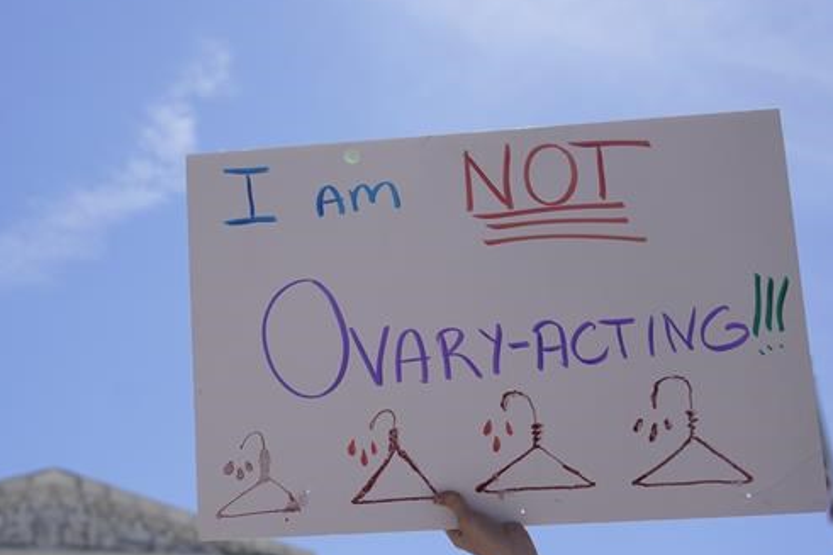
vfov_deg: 27.4
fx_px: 1133
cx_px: 292
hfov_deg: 40.0
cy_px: 342
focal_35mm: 49
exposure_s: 1/2000
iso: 100
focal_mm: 37
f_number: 3.2
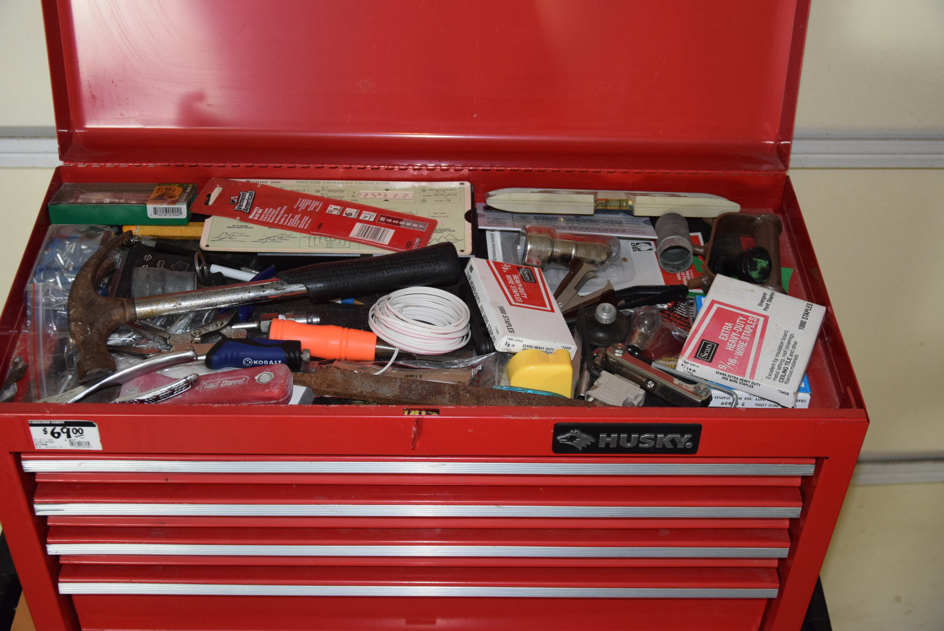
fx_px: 1338
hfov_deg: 38.9
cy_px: 316
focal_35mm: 51
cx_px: 472
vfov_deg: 26.5
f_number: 4.2
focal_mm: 34
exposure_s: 1/60
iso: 1400
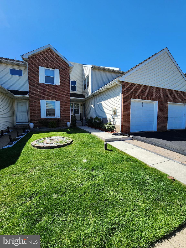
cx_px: 93
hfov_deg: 89.9
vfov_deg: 106.2
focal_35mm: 13
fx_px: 93
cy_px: 124
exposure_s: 1/1212
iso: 50
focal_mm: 2.2
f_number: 2.2
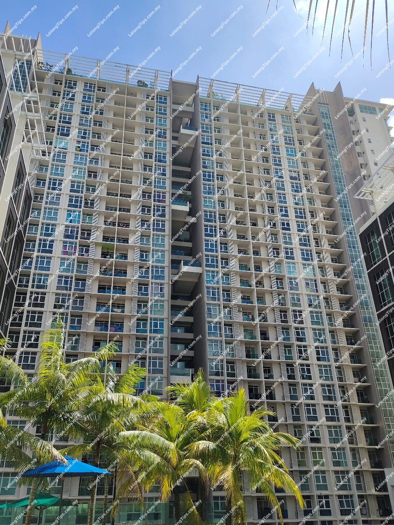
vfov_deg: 69.4
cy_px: 262
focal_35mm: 25
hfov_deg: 54.9
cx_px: 197
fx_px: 379
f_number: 1.89
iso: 50
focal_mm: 5.42
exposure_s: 1/1745
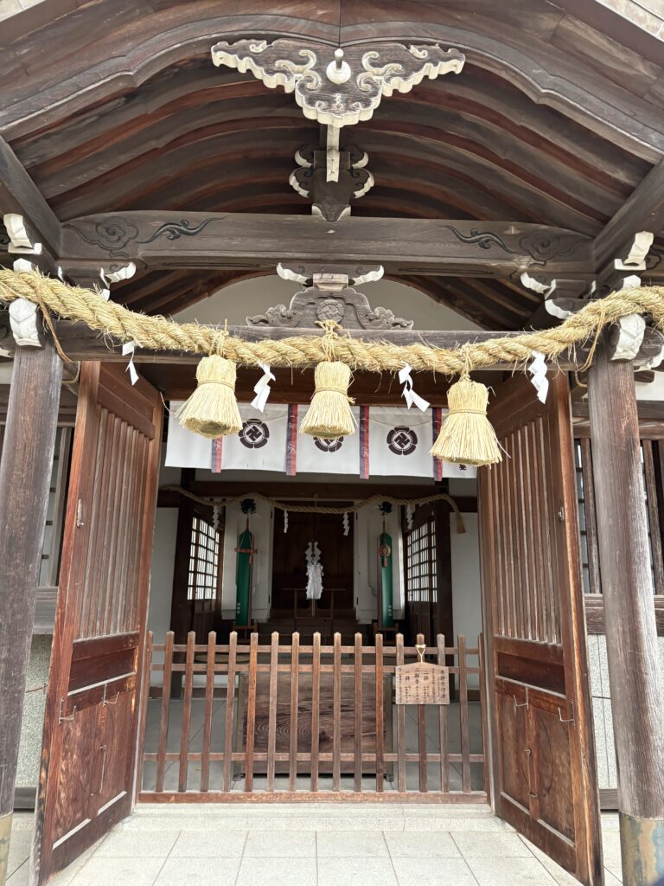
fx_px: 665
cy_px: 443
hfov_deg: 53.1
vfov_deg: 67.3
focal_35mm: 26
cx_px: 332
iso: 200
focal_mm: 5.96
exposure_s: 1/60
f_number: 1.6
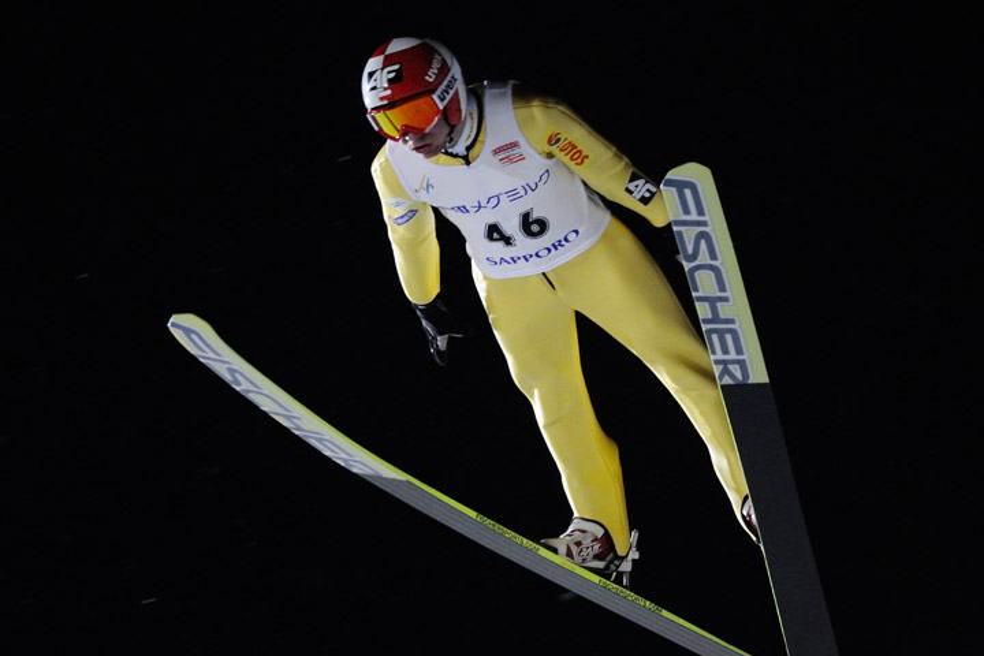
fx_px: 12299
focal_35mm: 450
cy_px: 328
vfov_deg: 3.1
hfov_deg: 4.6
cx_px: 492
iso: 2000
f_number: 4
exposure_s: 1/320
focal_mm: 300
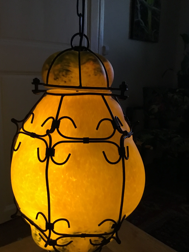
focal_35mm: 37
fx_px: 269
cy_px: 139
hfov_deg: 38.7
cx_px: 91
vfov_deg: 50.1
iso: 250
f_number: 2.4
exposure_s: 1/17
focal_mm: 3.3
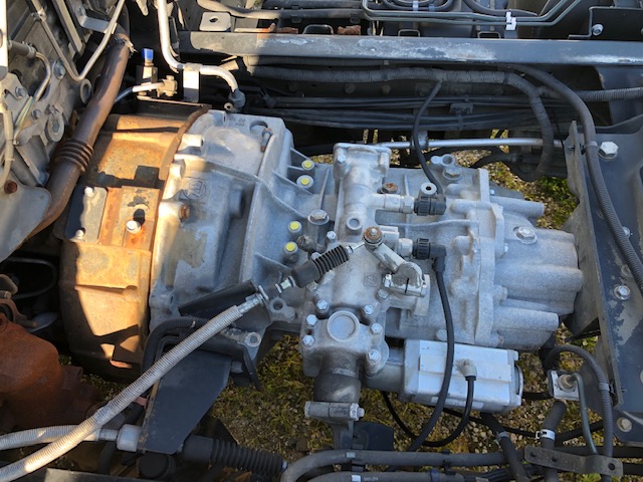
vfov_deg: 49.7
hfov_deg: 63.4
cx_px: 322
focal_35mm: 28
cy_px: 241
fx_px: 520
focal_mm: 4
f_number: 1.8
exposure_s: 1/120
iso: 25
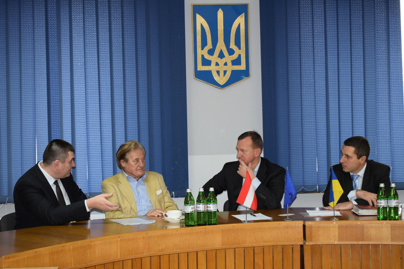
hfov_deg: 33.4
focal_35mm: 60
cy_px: 134
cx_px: 202
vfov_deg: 22.6
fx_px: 673
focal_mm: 40
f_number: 5
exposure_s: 1/60
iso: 1600
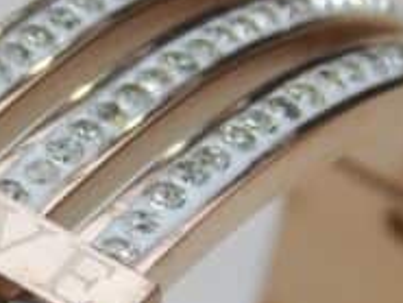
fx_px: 7829
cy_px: 303
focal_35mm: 672
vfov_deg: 2.2
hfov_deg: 2.9
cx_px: -85
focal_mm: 37.1
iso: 400
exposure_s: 1/25
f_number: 5.4
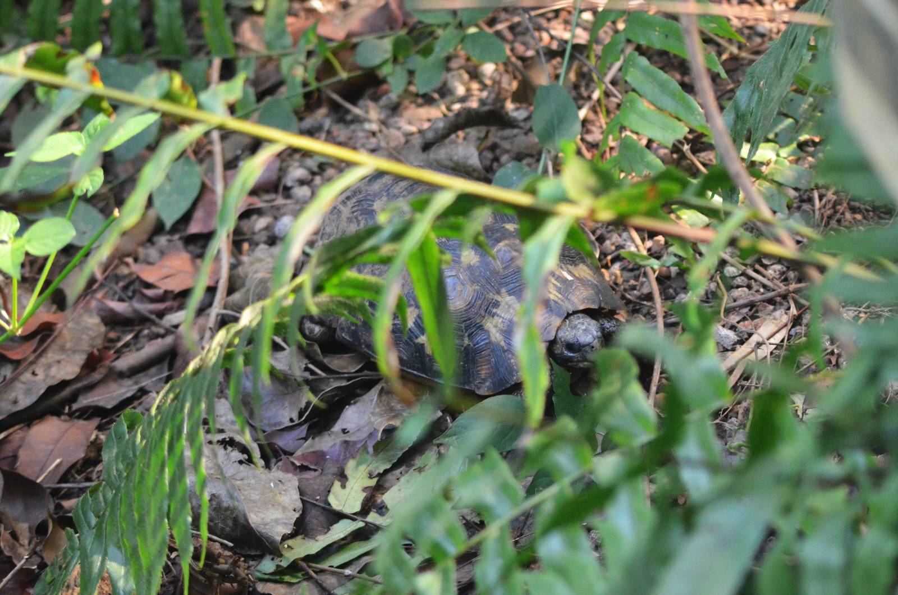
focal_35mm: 105
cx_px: 449
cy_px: 298
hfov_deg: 19.5
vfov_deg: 13.0
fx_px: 2614
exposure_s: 1/320
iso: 2500
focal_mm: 70
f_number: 4.5
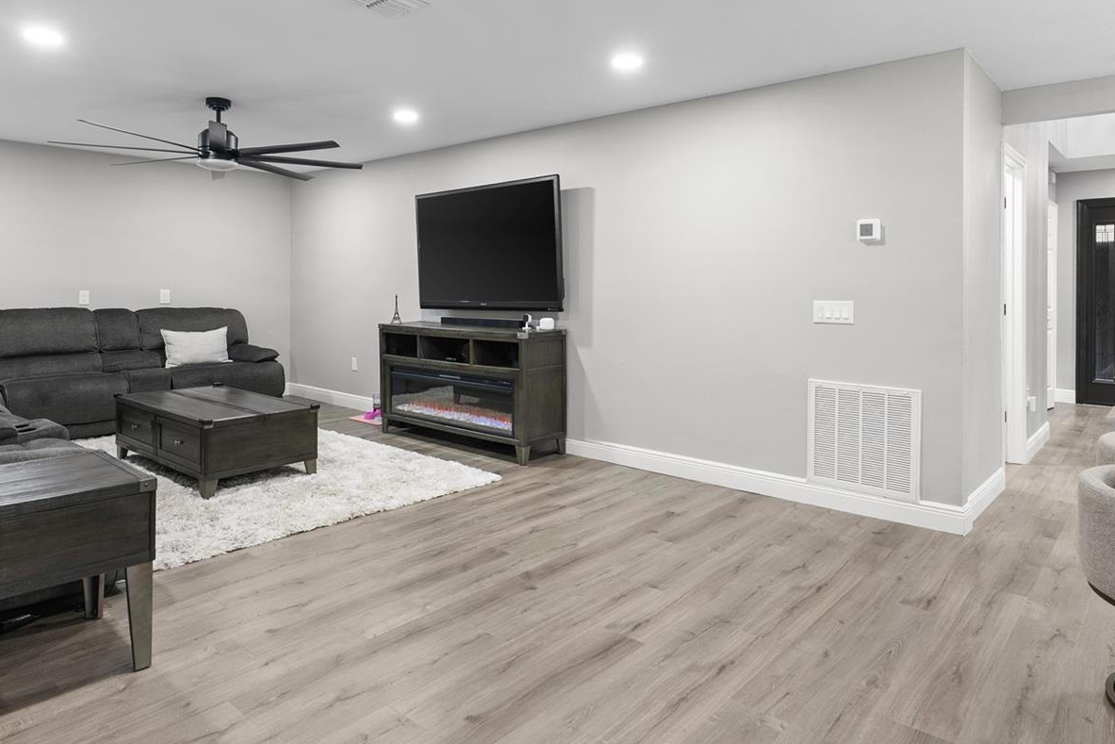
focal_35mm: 23
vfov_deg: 54.6
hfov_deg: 76.1
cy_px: 290
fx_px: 712
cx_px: 538
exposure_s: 1/1.25
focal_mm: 17
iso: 400
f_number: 8
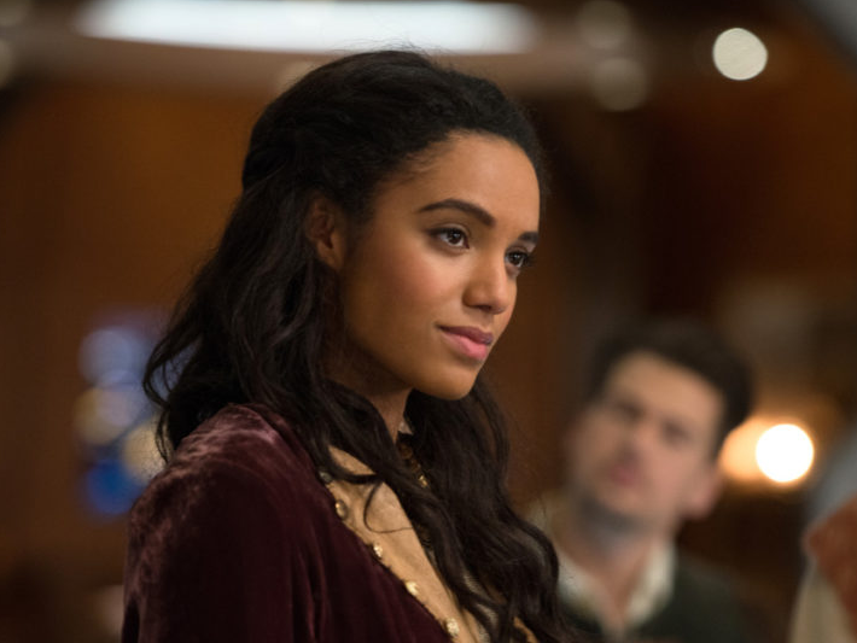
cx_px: 470
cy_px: 370
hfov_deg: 9.2
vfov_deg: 6.9
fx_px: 5325
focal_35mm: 215
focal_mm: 155
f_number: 2.8
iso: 2500
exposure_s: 1/100
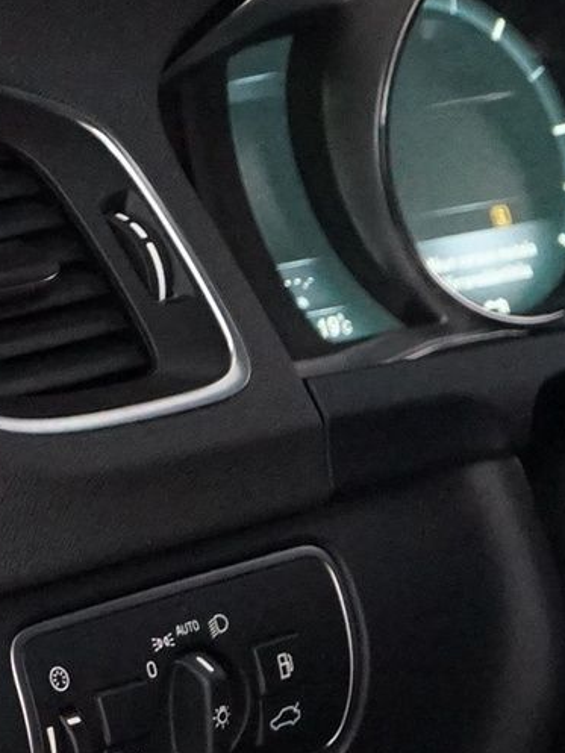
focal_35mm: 232
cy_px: 427
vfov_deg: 8.5
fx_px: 5047
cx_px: 1265
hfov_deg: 6.2
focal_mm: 48
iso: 6400
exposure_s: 1/60
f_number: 4.5
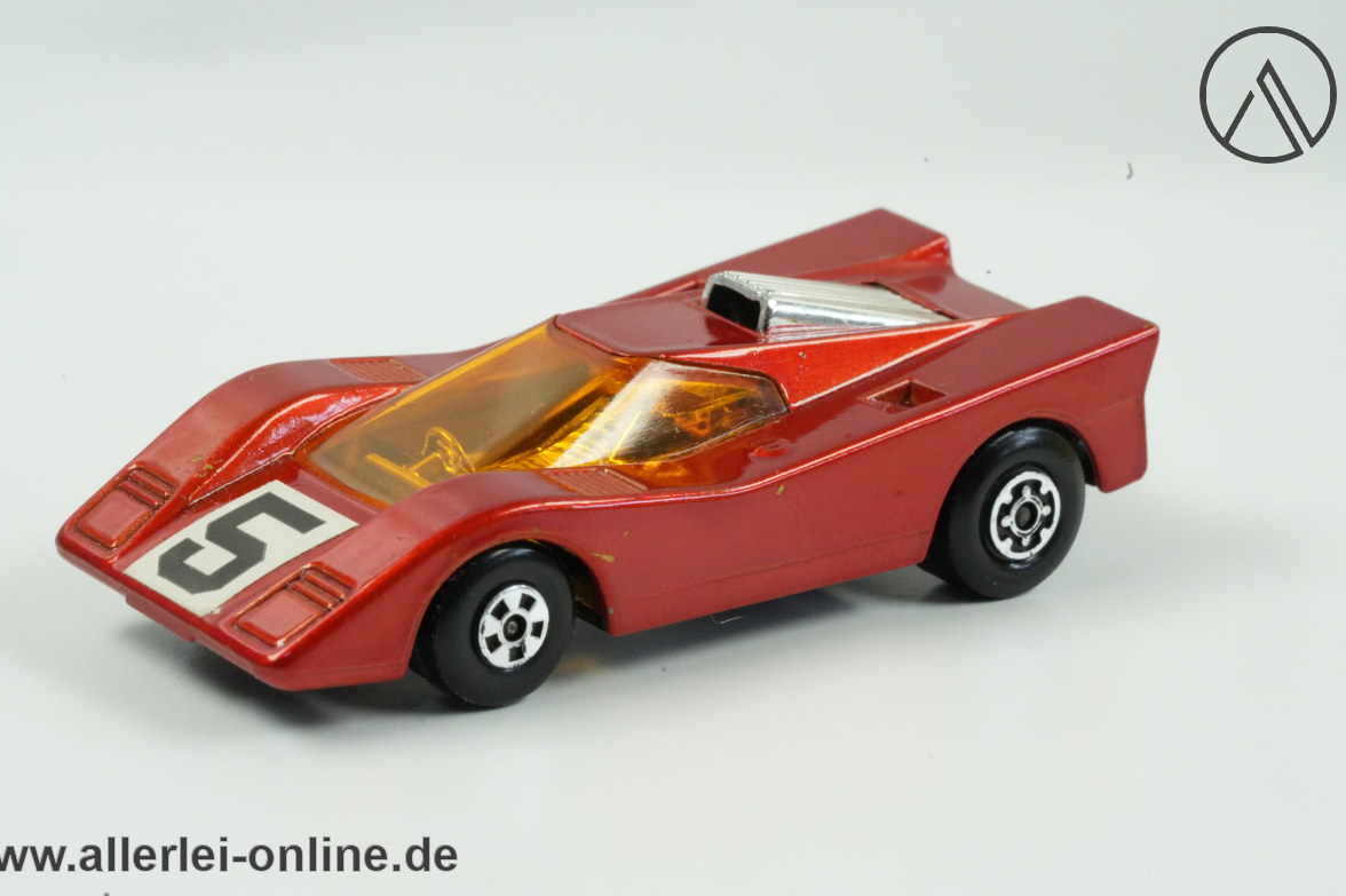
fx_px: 3662
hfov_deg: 20.8
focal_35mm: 98
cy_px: 450
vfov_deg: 14.0
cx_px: 668
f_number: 22
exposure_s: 1/100
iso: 12800
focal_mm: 90
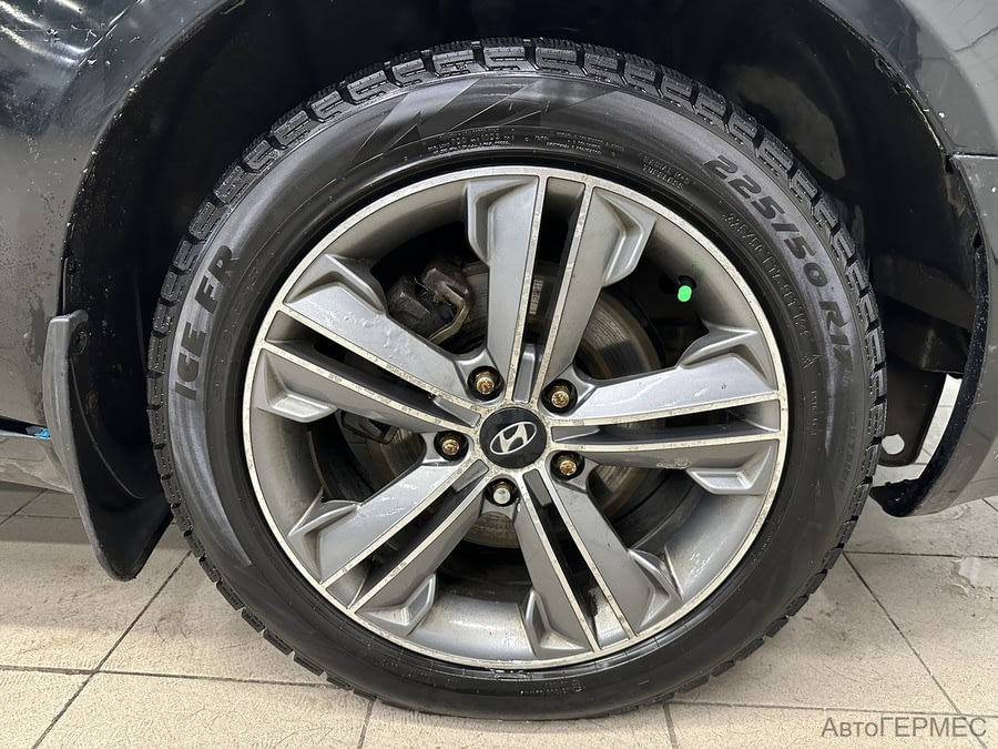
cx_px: 499
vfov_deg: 56.8
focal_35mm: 24
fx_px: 692
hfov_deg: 71.6
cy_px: 374
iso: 500
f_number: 1.78
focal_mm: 6.86
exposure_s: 1/50
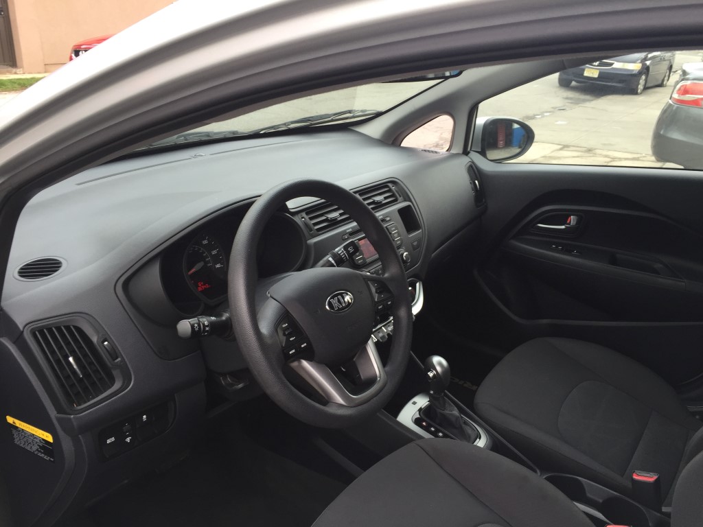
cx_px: 352
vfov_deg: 48.2
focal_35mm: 29
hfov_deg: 61.7
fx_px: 589
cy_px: 264
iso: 32
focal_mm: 4.15
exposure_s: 1/124
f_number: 2.2
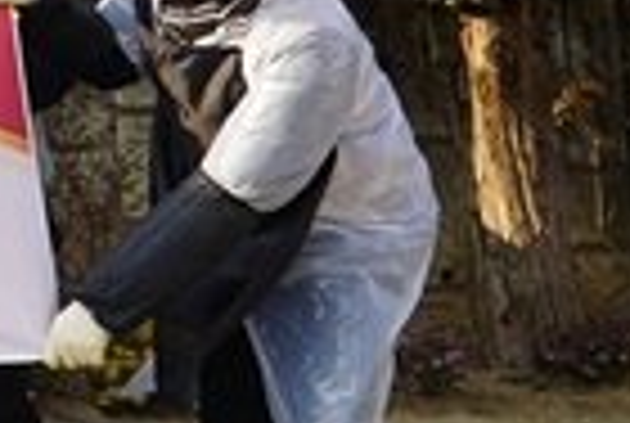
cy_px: -418
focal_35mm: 173
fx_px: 3034
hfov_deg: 9.2
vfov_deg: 7.6
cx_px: -1346
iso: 100
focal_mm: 18
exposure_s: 1/200
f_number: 5
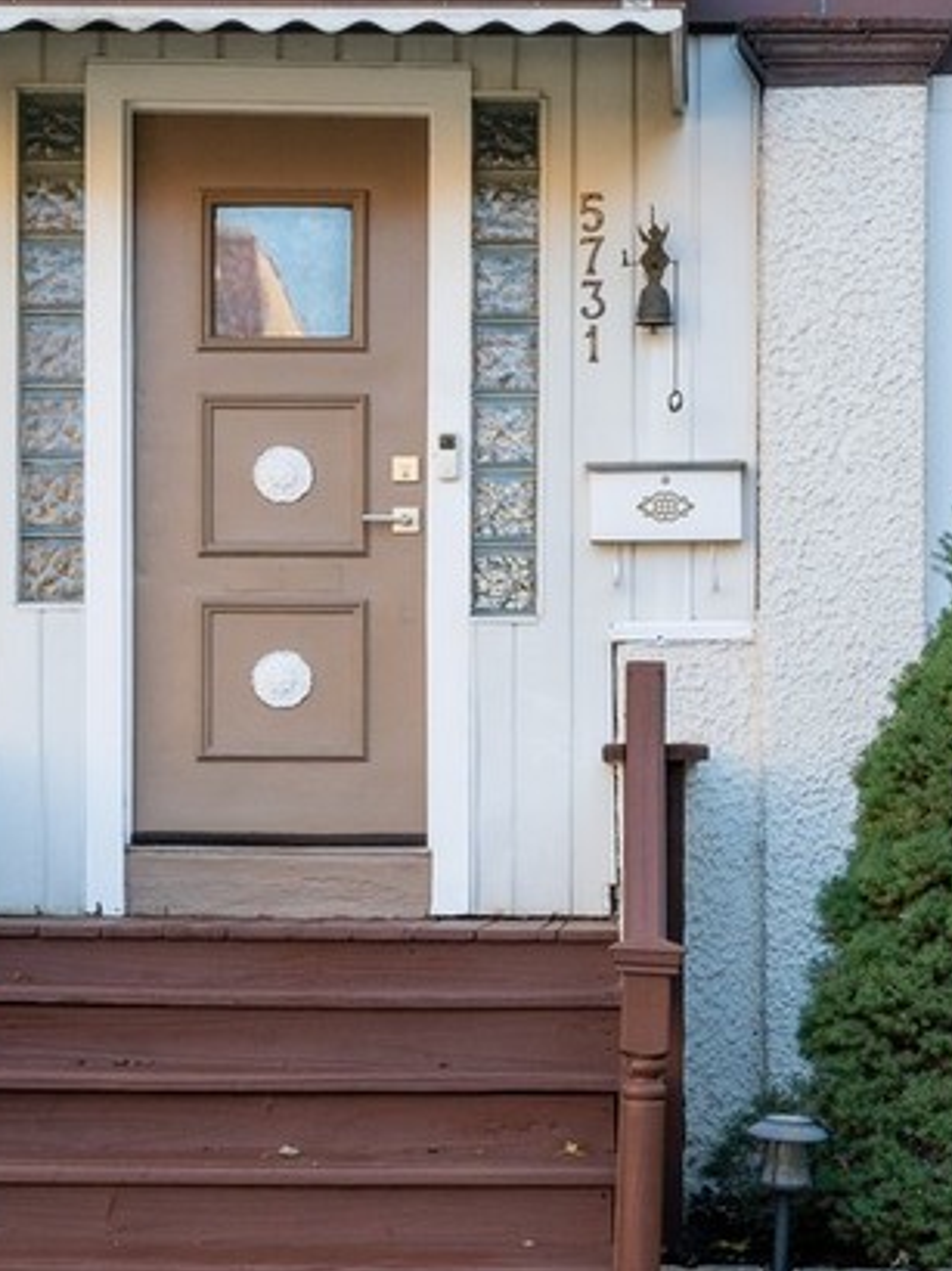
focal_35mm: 76
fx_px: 2790
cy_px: -25
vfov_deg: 24.4
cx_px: 732
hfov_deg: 19.2
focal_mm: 20
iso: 320
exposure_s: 1/20
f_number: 8
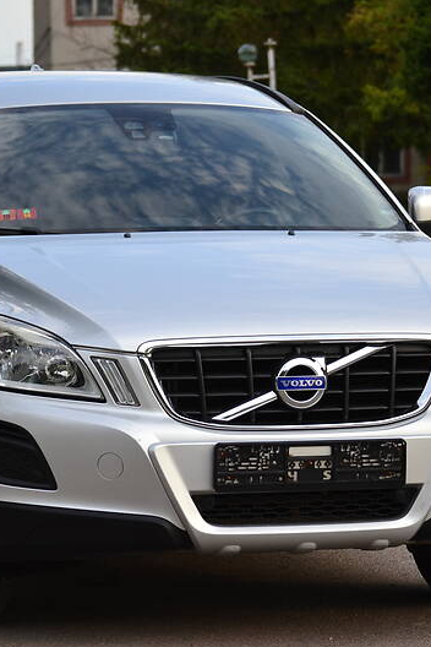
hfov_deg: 8.6
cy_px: 325
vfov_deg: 12.9
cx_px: 163
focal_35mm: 159
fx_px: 2855
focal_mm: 70
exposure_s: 1/250
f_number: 4.2
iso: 200
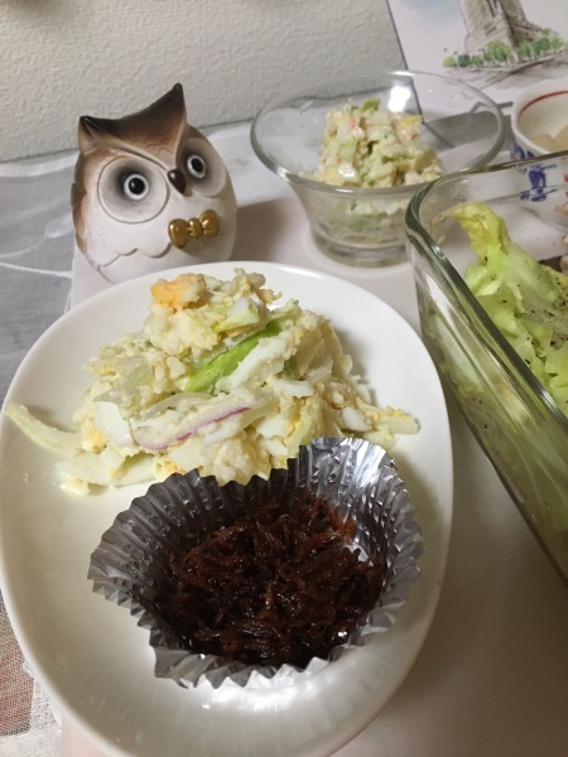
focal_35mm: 29
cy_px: 378
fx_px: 634
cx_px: 284
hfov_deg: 48.2
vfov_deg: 61.7
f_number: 2.2
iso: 160
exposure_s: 1/30
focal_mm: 4.15
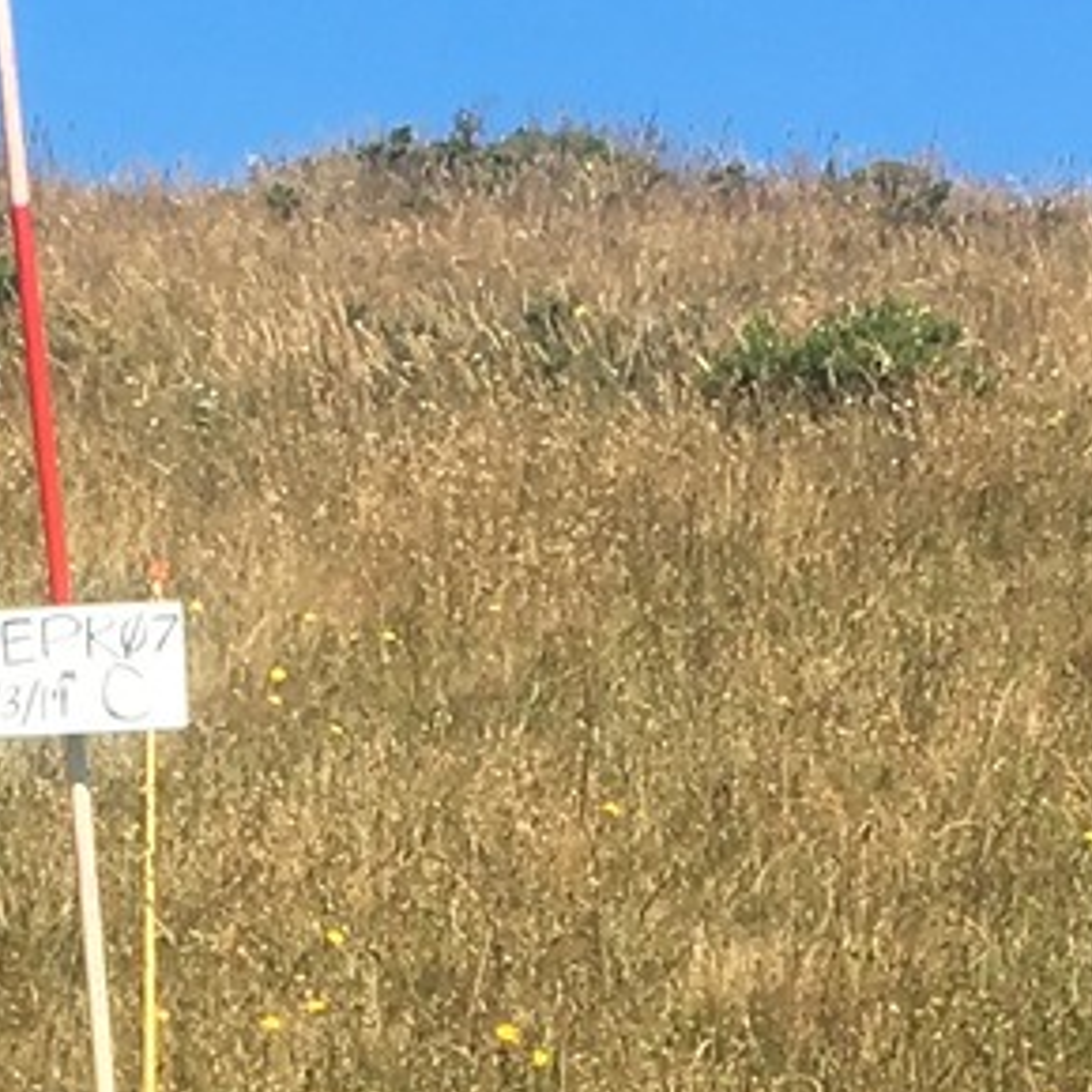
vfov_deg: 9.7
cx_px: 87
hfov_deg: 9.8
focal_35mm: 177
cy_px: 1307
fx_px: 6317
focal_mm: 4.15
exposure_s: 1/1326
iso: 25
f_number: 2.2
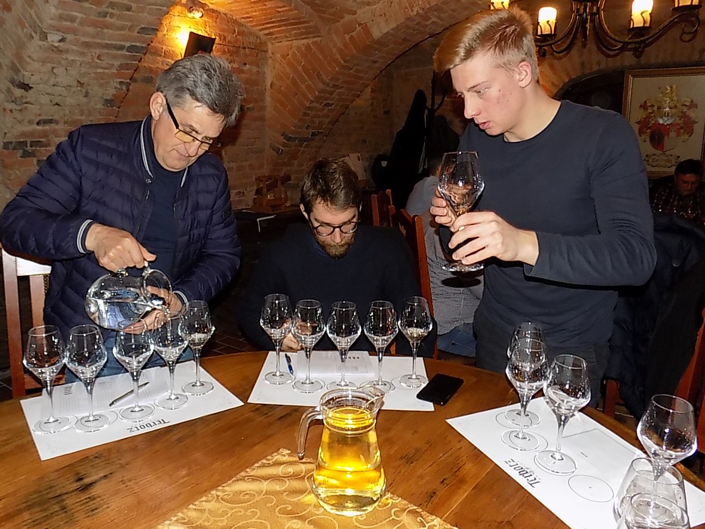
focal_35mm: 28
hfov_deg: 63.3
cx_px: 322
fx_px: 570
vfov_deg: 49.7
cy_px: 245
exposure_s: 1/30
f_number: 3.1
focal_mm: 4
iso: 200
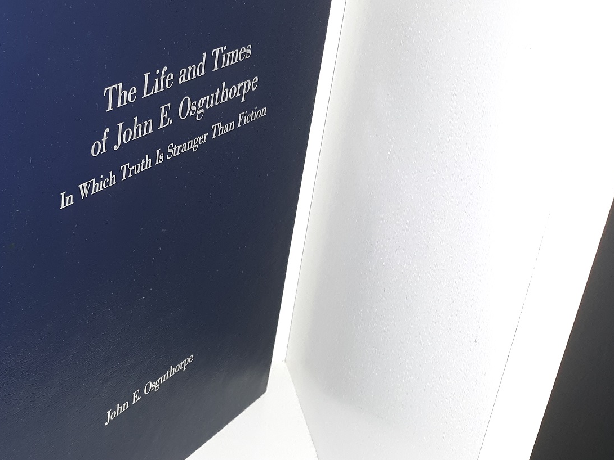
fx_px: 940
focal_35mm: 53
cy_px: 219
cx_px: 94
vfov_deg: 27.5
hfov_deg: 34.6
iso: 64
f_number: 1.7
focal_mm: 3.7
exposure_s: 1/40
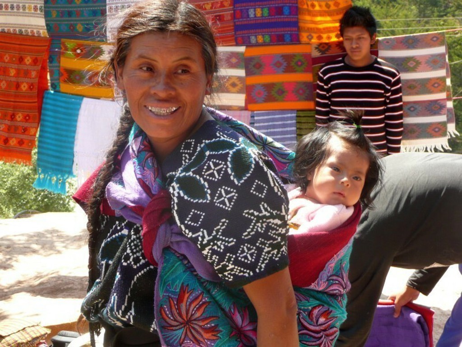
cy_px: 174
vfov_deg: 25.2
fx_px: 774
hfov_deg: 33.2
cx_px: 231
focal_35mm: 58
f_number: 4.4
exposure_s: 1/125
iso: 100
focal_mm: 9.5
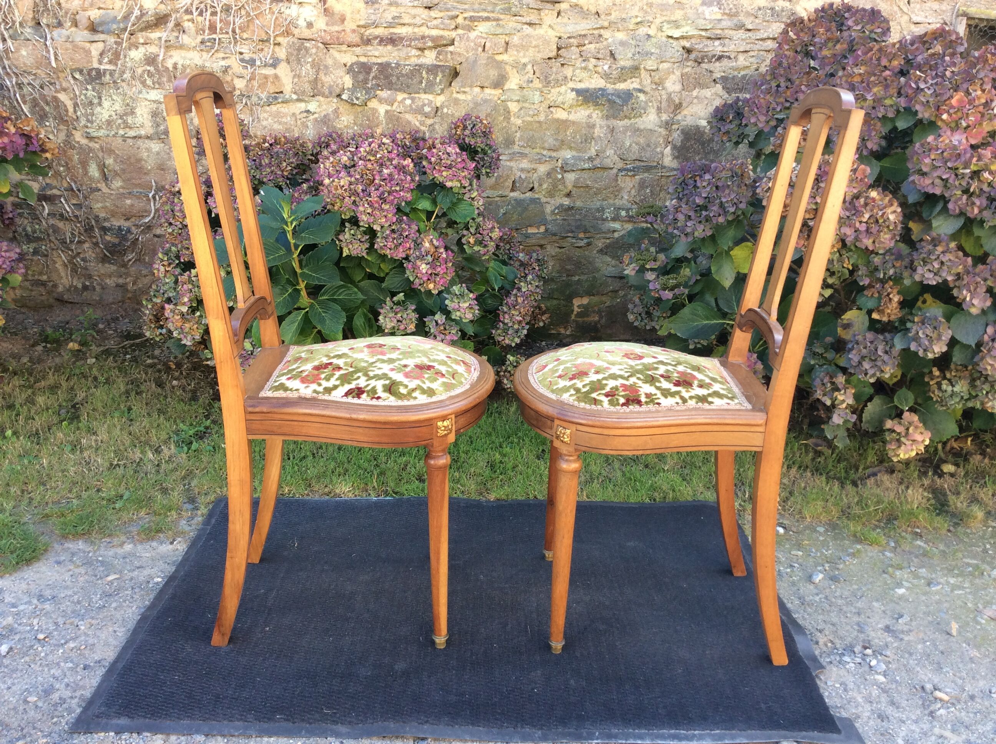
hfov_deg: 56.9
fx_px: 919
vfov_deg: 44.1
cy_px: 372
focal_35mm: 32
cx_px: 498
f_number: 2.4
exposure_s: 1/100
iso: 40
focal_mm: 3.3
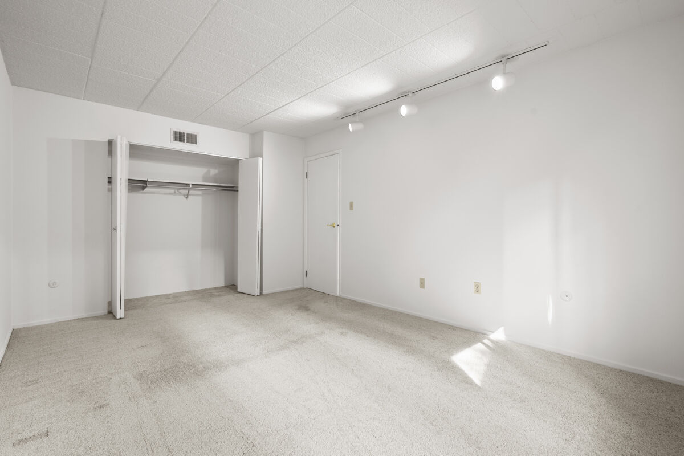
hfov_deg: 96.7
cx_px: 342
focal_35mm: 16
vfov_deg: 73.7
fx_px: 304
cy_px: 228
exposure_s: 2
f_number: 8
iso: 400
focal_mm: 16
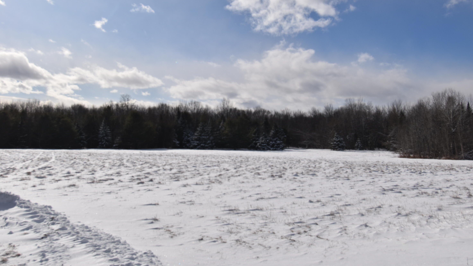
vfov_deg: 36.6
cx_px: 238
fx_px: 401
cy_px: 115
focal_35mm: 32
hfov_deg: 61.0
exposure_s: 1/2000
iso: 220
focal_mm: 20
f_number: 8
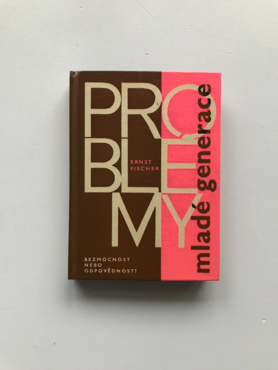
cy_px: 185
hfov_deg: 49.7
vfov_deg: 63.4
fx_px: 300
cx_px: 139
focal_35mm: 28
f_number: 1.8
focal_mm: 3.99
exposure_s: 1/100
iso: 40
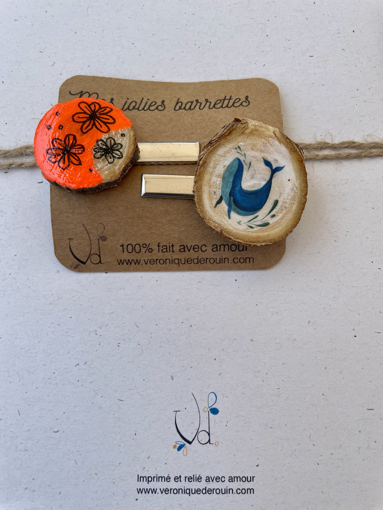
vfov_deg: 67.3
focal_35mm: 26
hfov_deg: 53.1
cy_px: 255
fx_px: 384
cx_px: 192
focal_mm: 4.2
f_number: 1.6
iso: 32
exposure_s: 1/2304
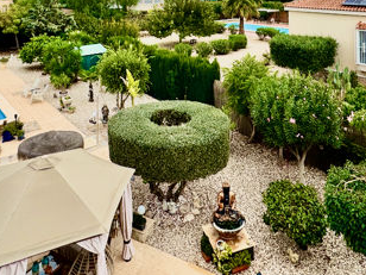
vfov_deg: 37.2
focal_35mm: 32
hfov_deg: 56.8
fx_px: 338
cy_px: -26
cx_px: 194
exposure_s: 1/1976
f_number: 2.2
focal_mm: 2.22
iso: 40
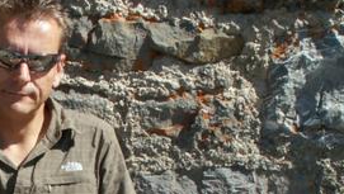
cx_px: 20
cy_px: 221
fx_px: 822
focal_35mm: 90
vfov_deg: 13.2
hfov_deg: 22.9
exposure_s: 1/100
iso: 50
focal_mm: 5.86
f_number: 8
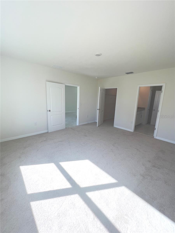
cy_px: 116
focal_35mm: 13
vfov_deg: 106.2
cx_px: 88
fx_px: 88
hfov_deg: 89.9
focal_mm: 1.57
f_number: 1.8
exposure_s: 1/121
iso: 32
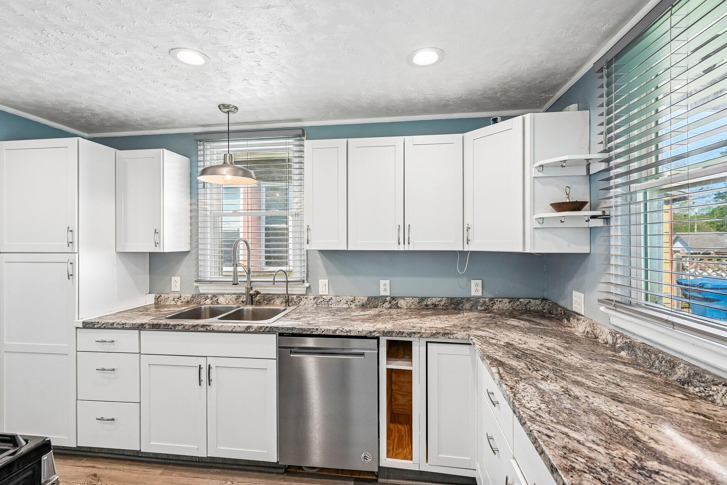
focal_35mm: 16
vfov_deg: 73.7
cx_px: 364
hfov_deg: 96.7
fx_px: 323
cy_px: 242
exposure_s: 1/30
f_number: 4.8
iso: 400
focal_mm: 16
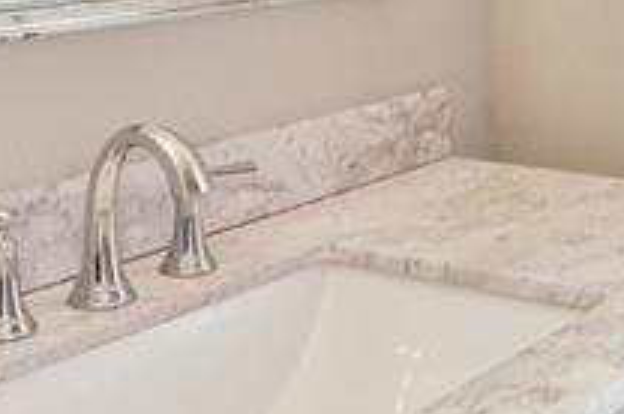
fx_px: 1281
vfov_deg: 17.5
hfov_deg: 26.5
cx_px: 561
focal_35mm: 74
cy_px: -84
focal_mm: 10
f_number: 8
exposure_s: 1/30
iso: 400
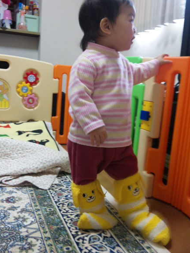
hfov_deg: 44.2
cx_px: 96
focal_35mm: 32
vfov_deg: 56.8
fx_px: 234
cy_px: 118
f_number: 2.8
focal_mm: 4.82
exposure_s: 1/4
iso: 135
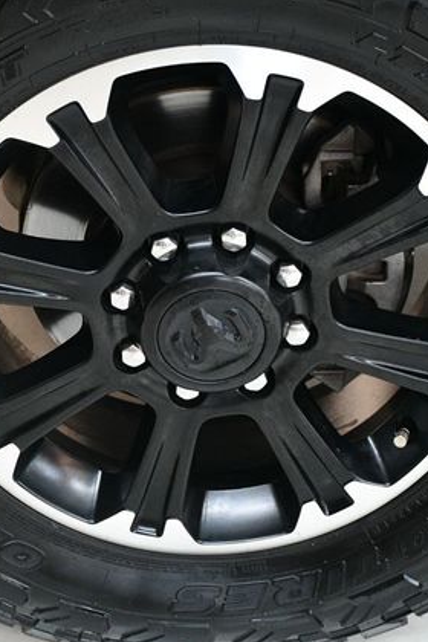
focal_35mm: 96
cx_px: 177
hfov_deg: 14.2
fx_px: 1712
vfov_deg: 21.2
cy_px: 321
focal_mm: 42
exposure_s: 1/60
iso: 3200
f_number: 4.5
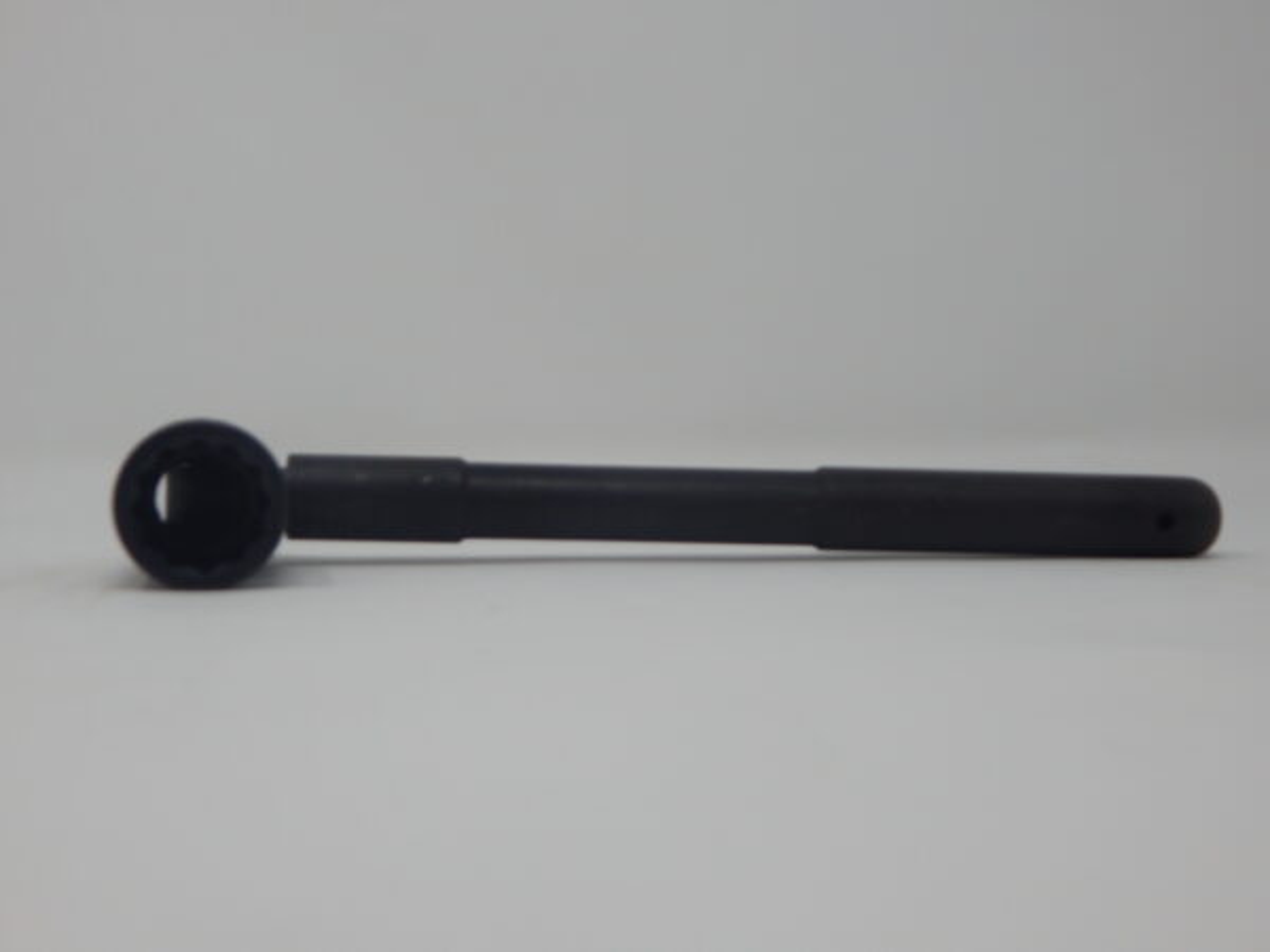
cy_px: 476
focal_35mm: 43
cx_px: 635
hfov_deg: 43.9
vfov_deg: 33.6
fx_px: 1578
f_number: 3.6
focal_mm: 7.7
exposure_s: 1/160
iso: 125
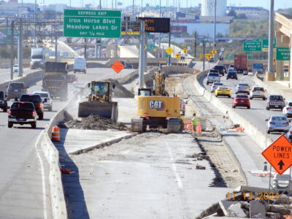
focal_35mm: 450
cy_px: 110
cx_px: 146
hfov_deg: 4.4
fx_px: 3796
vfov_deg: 3.3
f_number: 6.3
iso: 80
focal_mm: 80.3
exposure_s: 1/320
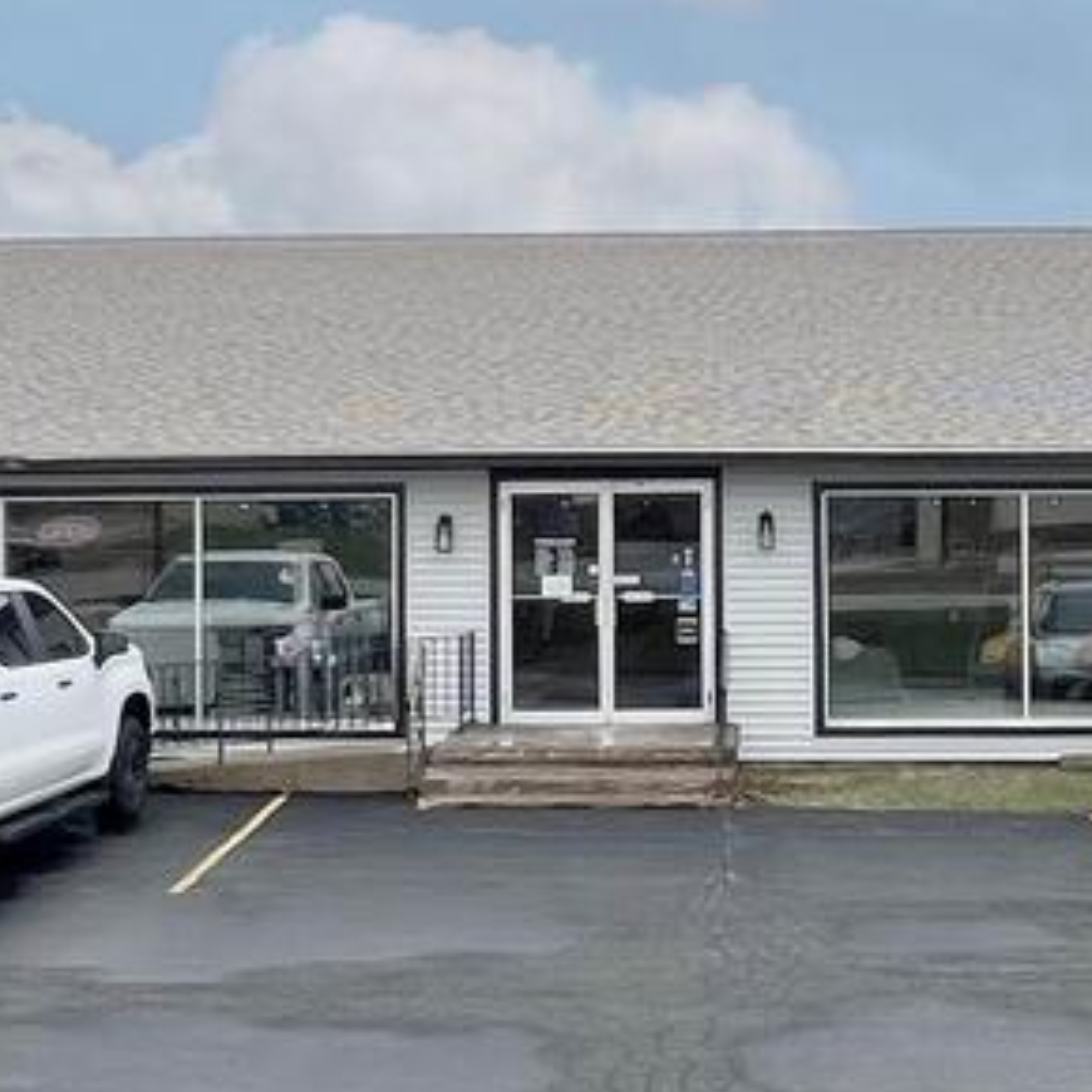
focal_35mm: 57
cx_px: 704
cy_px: 490
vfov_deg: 30.0
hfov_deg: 29.9
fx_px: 2034
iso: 32
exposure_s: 1/1004
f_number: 1.8
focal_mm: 1.57
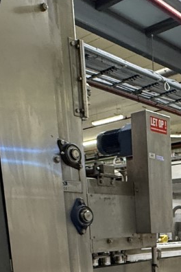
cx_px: 185
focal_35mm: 53
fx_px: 400
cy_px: 318
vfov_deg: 31.9
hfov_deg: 24.3
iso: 400
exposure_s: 1/50
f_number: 2.2
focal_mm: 2.22
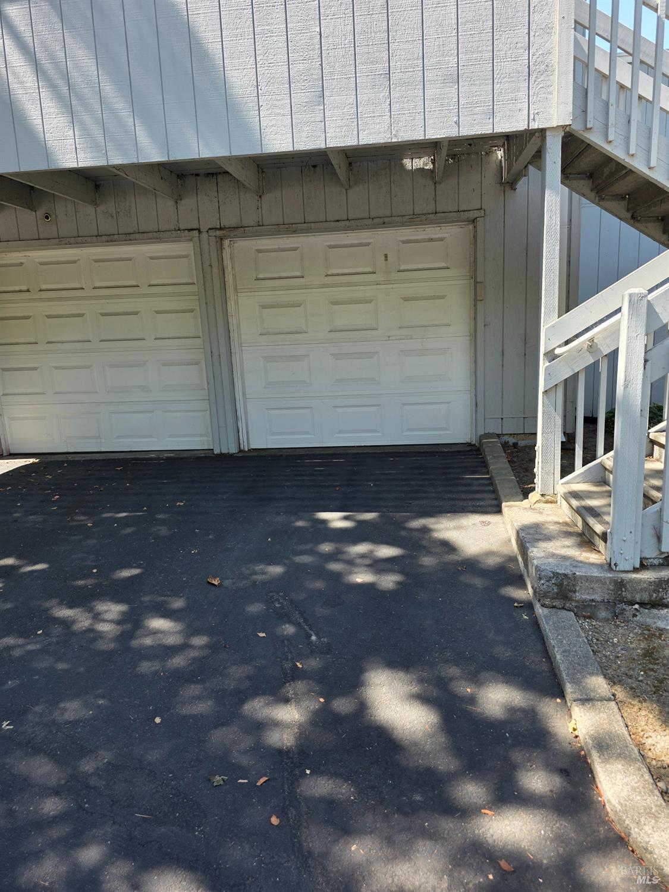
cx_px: 334
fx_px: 593
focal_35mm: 23
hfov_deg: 58.9
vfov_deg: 73.9
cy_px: 446
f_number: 1.7
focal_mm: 6.3
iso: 40
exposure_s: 1/359
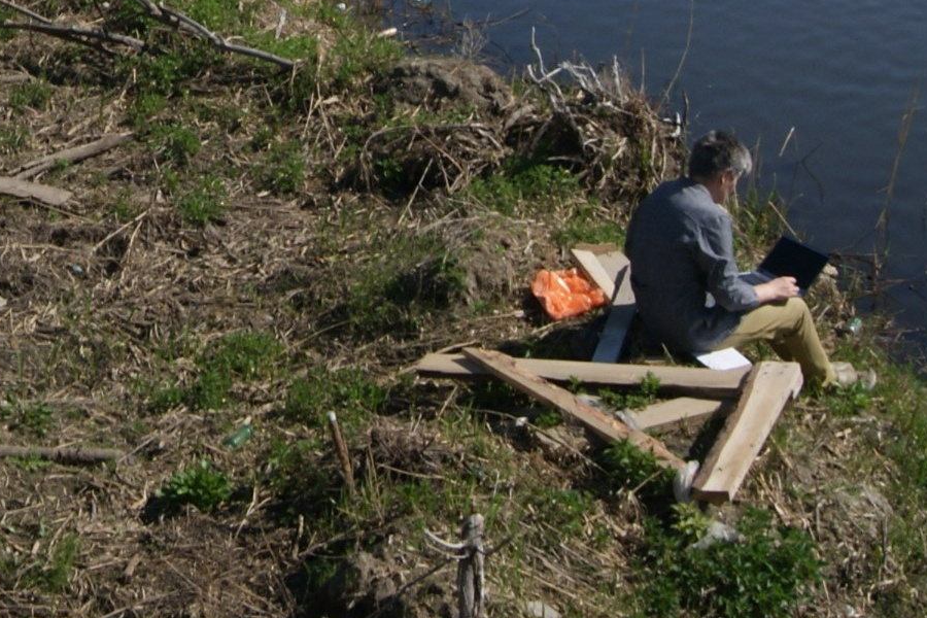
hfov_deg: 41.7
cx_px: 741
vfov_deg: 29.9
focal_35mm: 45
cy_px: 317
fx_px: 1159
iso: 100
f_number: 10
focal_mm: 18
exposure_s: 1/250
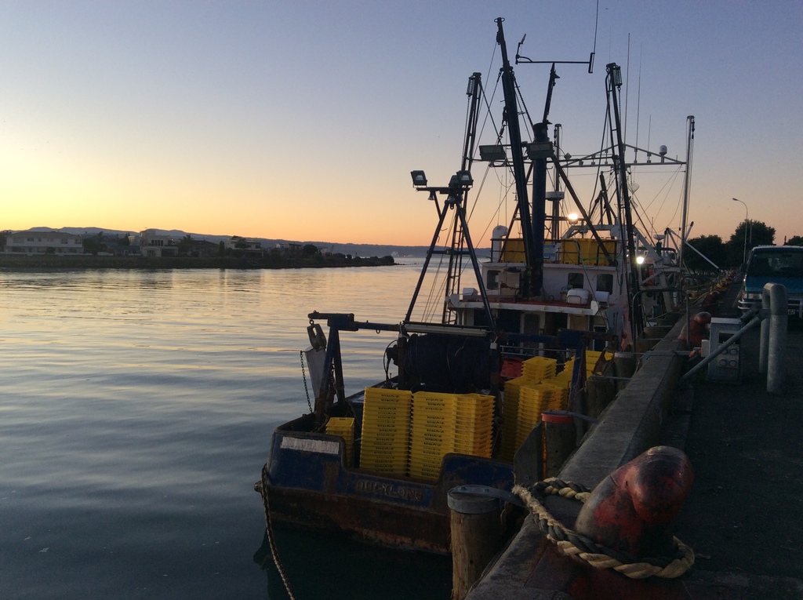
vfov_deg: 44.1
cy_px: 300
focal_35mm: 32
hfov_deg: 56.9
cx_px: 402
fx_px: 741
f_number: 2.4
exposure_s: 1/101
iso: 32
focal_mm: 3.3
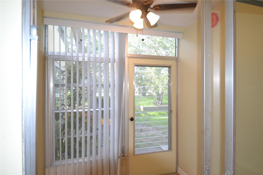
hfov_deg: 81.2
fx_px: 153
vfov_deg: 59.5
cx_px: 132
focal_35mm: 21
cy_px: 88
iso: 400
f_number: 4
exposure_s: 1/100
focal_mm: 14
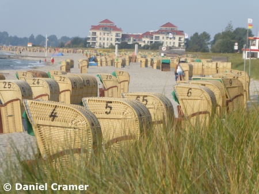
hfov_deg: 10.7
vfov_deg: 8.0
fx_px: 1385
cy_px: 97
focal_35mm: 185
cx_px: 130
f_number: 5.6
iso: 80
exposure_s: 1/250
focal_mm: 33.2
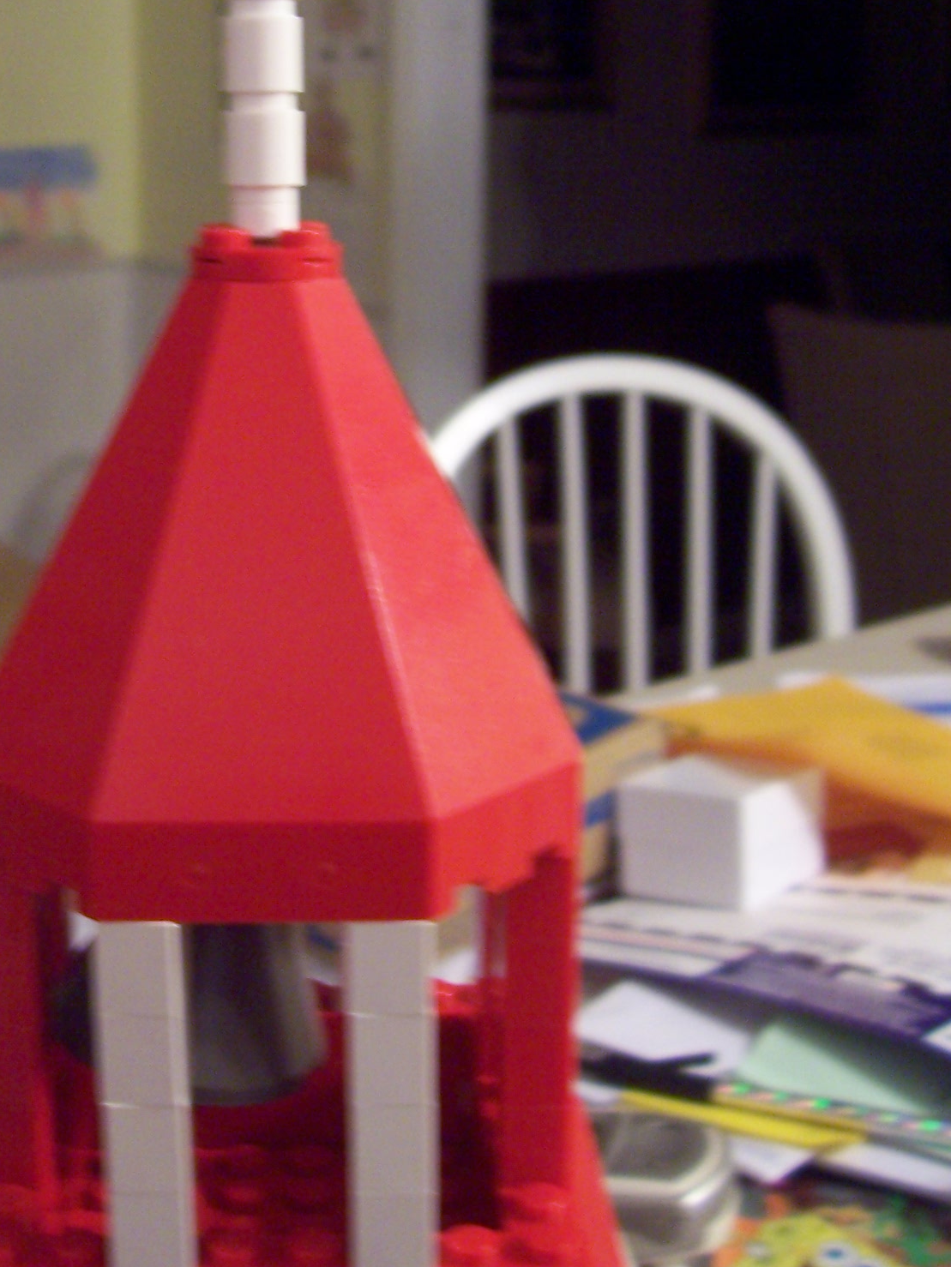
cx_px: 238
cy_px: 376
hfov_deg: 27.2
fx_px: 1941
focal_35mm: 53
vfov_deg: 35.6
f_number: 2.7
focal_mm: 5.6
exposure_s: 1/8
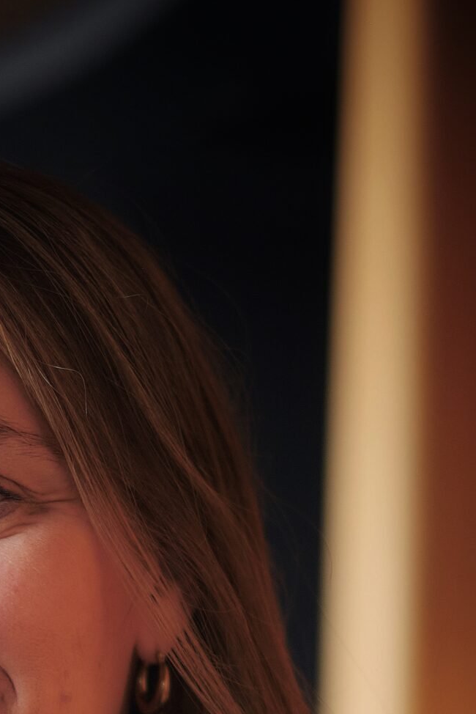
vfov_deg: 14.6
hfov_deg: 10.0
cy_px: 844
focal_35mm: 136
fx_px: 2695
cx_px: -63
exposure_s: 1/300
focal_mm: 35
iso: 800
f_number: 1.4
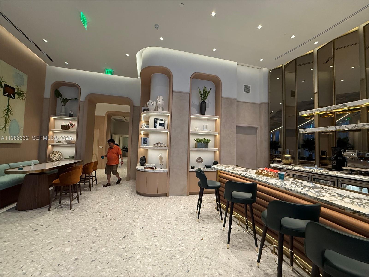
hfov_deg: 102.1
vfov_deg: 85.7
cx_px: 184
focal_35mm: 14
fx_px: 149
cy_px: 138
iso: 250
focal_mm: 2.22
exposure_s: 1/120
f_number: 2.2
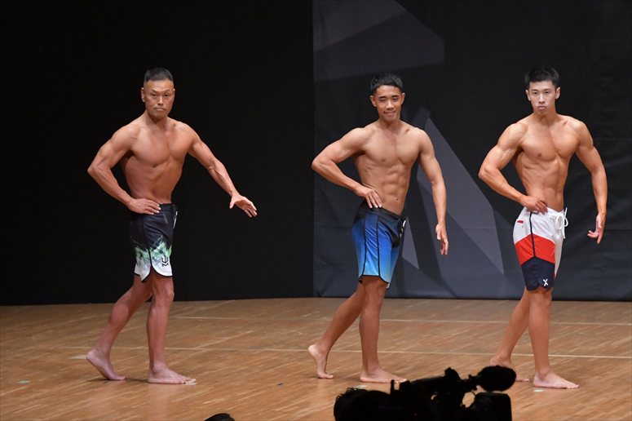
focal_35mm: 255
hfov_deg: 8.1
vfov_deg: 5.4
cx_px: 316
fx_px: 4475
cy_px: 210
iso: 6400
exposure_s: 1/400
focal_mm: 170
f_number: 5.6
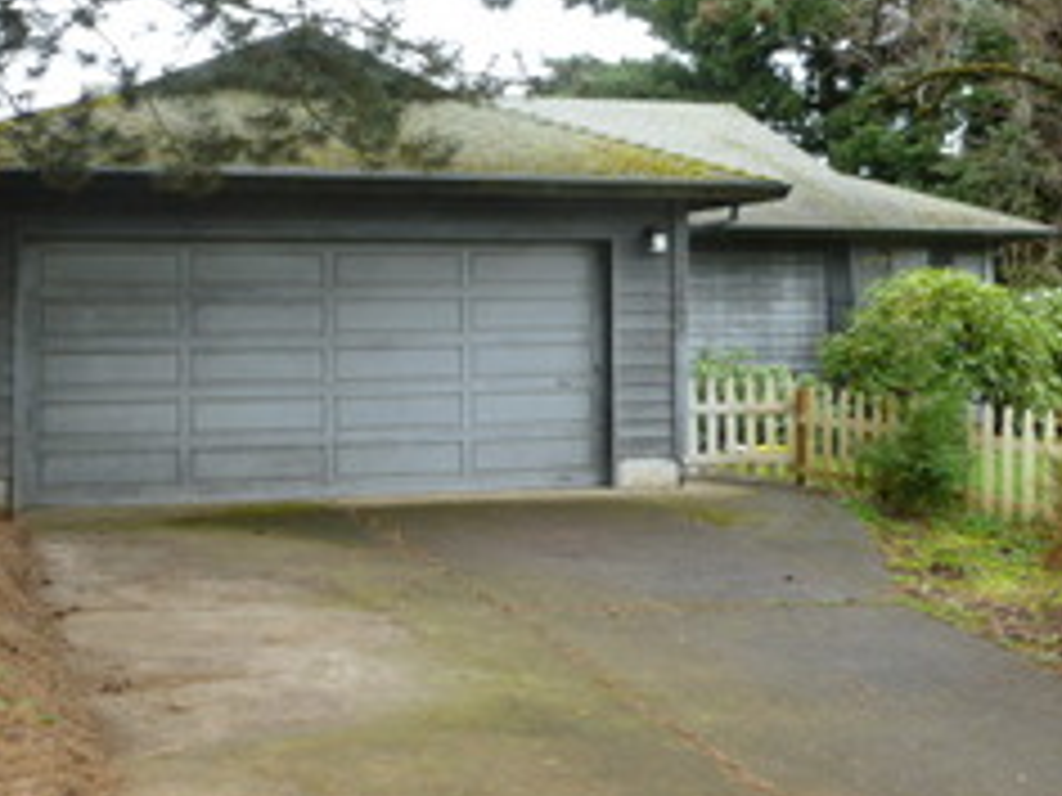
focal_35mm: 47
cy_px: 225
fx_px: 1442
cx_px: 486
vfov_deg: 30.5
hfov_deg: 40.4
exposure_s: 1/60
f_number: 3.5
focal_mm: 5.7
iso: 100
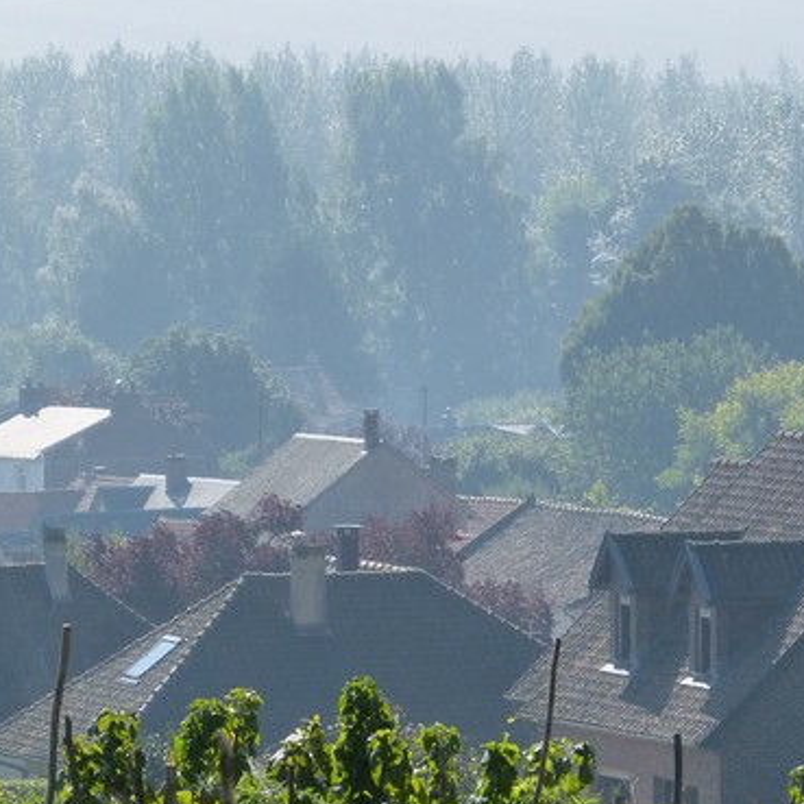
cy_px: 411
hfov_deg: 4.4
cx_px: 381
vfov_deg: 4.4
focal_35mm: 397
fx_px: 10432
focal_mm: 33.2
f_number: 4
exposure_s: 1/1000
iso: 160
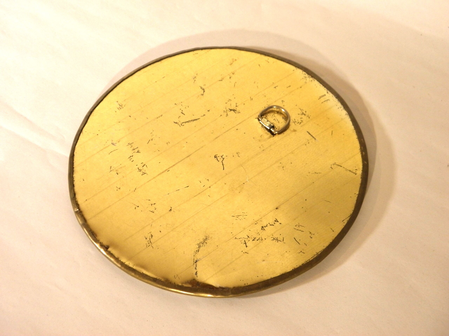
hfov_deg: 32.7
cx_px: 224
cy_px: 168
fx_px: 765
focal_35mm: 59
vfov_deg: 24.8
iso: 200
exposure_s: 1/10
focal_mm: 10.6
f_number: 4.1
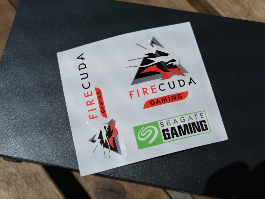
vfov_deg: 34.3
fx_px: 322
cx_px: 132
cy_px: 100
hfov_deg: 44.8
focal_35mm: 42
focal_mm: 5.56
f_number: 1.6
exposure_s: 1/11765
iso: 50
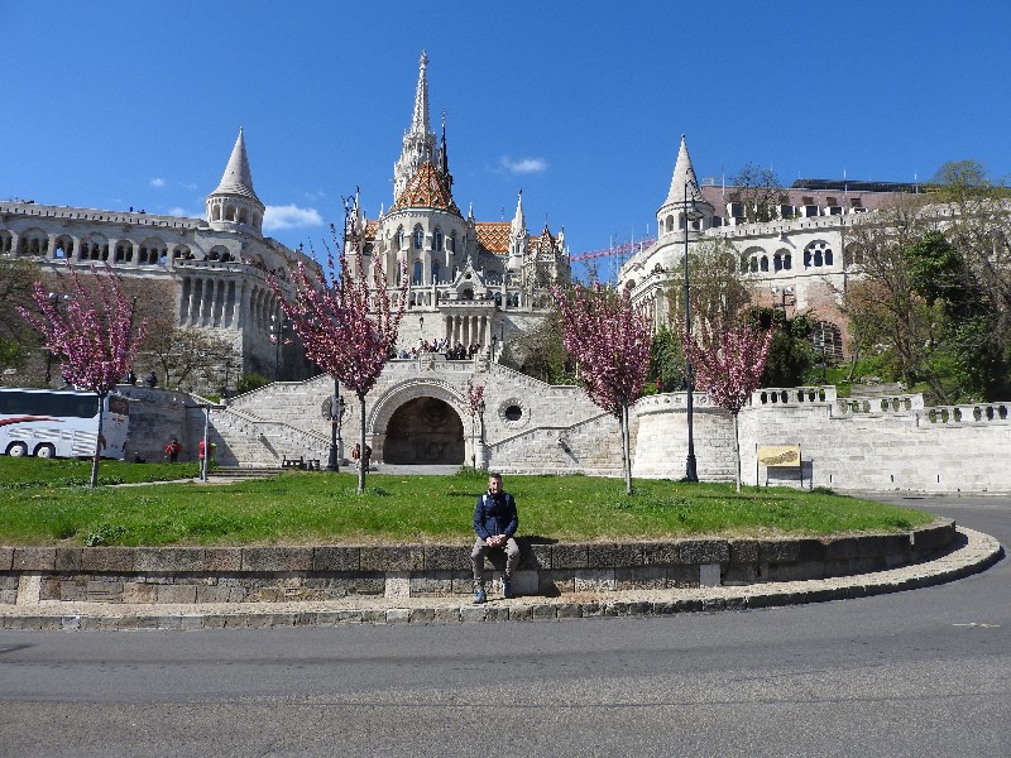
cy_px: 379
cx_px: 506
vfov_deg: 56.8
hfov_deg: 71.6
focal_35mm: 24
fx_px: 701
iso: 100
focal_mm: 4.3
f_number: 3.3
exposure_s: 1/1600
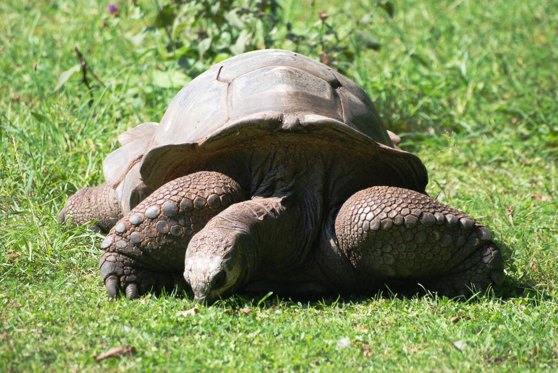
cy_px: 186
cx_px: 279
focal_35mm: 405
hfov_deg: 5.1
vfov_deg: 3.4
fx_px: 6285
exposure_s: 1/1600
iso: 1000
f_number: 5.6
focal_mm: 270
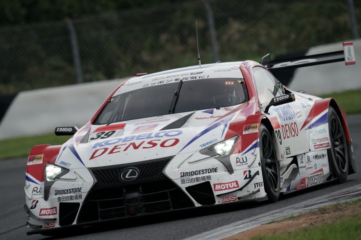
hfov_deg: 4.2
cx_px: 180
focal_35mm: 489
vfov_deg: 2.8
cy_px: 120
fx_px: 4903
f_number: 8
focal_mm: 489
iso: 200
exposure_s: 1/500
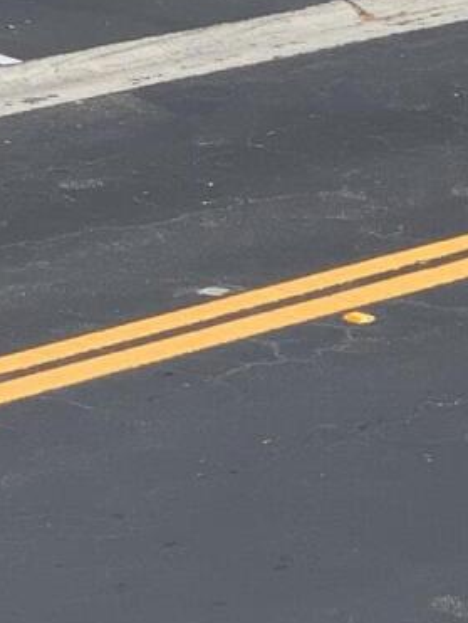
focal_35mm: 280
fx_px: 5039
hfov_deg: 5.3
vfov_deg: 6.9
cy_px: -521
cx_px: 572
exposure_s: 1/1295
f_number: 2.4
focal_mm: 6
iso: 16
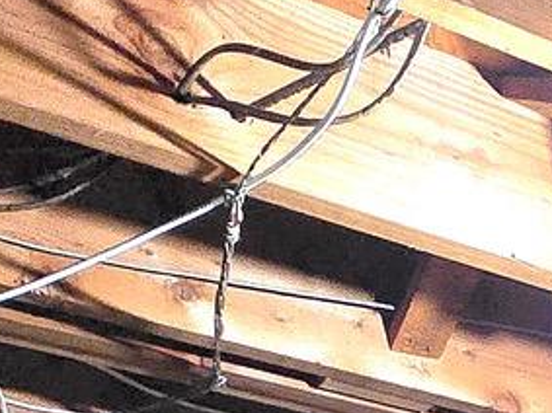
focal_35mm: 94
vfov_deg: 11.9
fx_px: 1498
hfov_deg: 18.4
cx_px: 843
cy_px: 1068
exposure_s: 1/60.2
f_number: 2.2
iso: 1000
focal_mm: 1.7
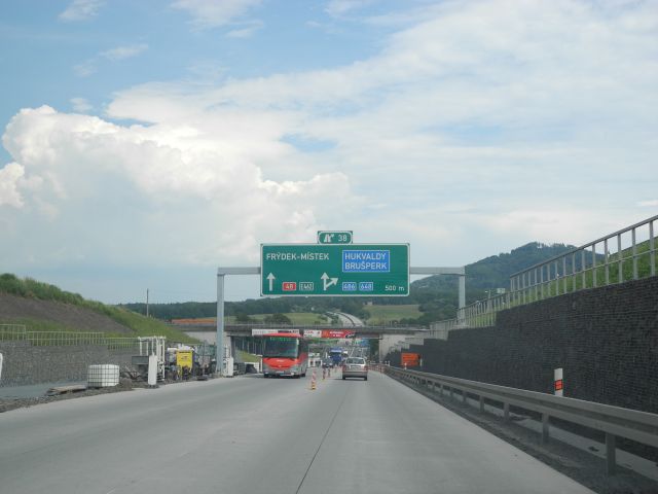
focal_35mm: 50
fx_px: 950
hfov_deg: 38.2
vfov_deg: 29.1
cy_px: 247
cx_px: 329
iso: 100
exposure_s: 1/827
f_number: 3.5
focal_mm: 10.7
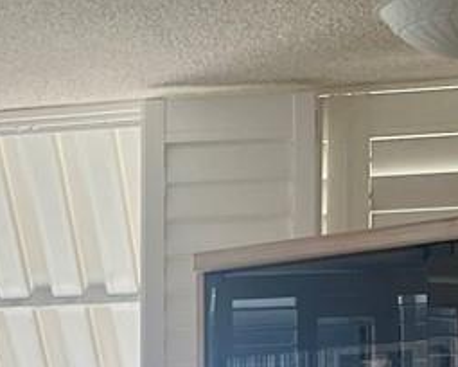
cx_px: -212
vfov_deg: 9.4
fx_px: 2155
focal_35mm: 159
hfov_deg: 11.7
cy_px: 556
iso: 50
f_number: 1.6
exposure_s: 1/404
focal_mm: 5.1
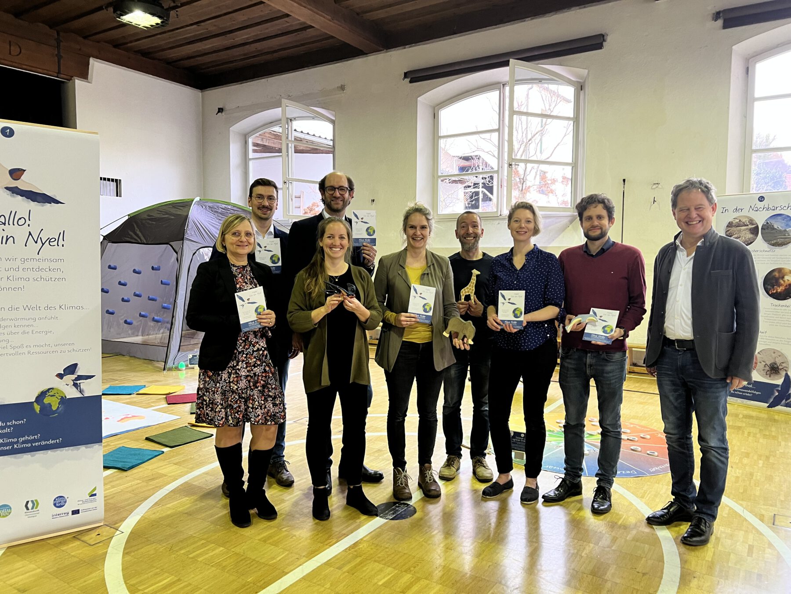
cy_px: 297
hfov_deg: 67.3
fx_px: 594
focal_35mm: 26
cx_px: 396
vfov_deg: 53.1
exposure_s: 1/50
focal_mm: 5.7
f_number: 1.5
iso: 100
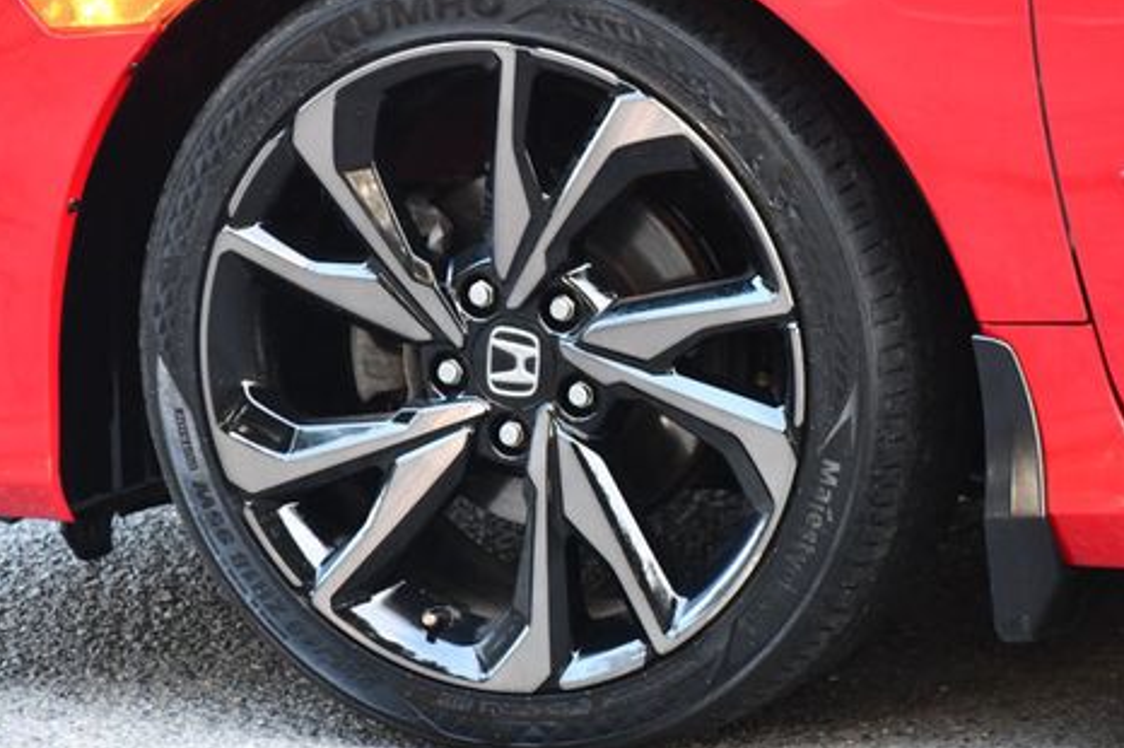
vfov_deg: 5.1
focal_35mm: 268
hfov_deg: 7.7
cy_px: 306
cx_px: 627
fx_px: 8361
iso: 3200
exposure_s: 1/80
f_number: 4.8
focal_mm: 130
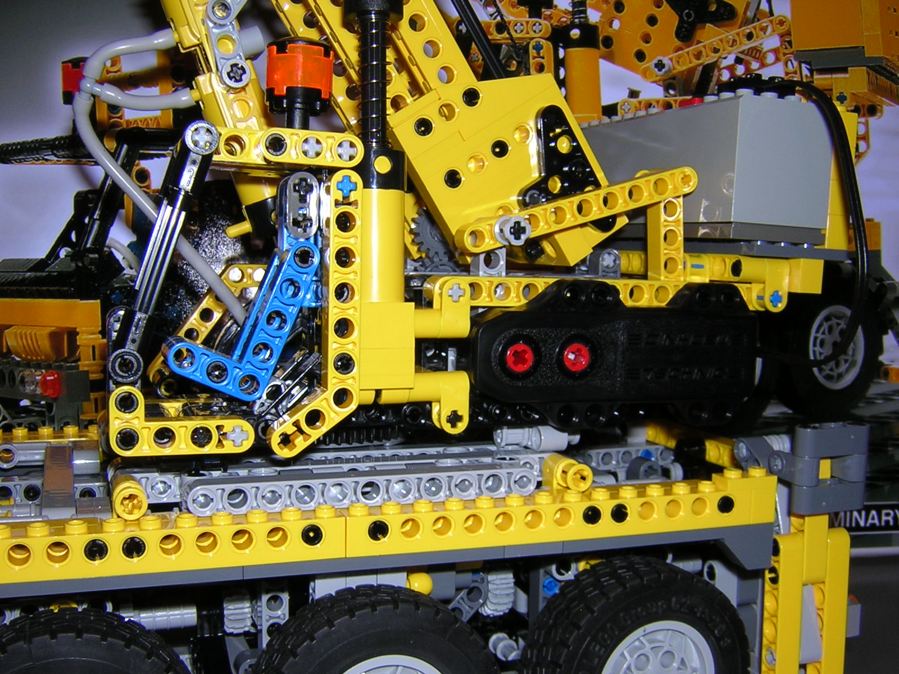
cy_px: 337
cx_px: 450
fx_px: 1039
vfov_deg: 36.0
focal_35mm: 40
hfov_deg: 46.8
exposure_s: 1/60.1
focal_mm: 5.2
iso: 100
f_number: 5.4
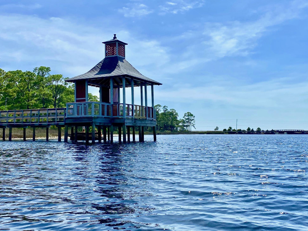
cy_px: 111
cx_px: 144
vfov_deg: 36.0
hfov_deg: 46.8
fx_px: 356
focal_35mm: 40
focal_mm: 4.25
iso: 32
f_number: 1.8
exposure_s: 1/5495
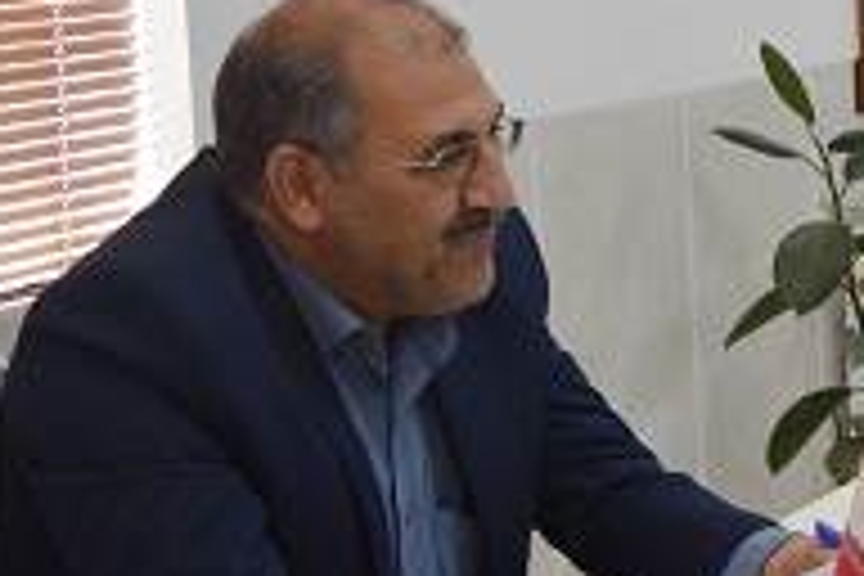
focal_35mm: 103
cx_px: 1323
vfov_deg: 13.3
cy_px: 207
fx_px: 2472
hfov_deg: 17.6
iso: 400
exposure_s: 1/80
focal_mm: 22
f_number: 4.5
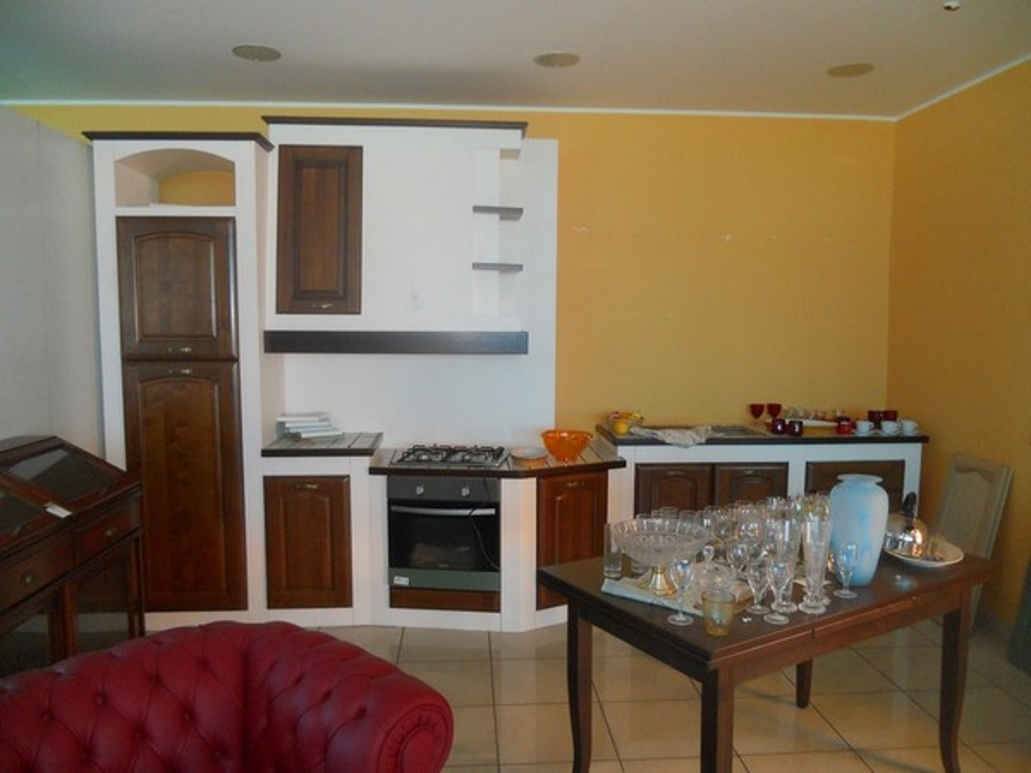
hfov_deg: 65.3
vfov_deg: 51.4
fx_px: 804
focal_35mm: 27
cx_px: 516
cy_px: 386
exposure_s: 1/25
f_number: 3.2
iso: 250
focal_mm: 4.9
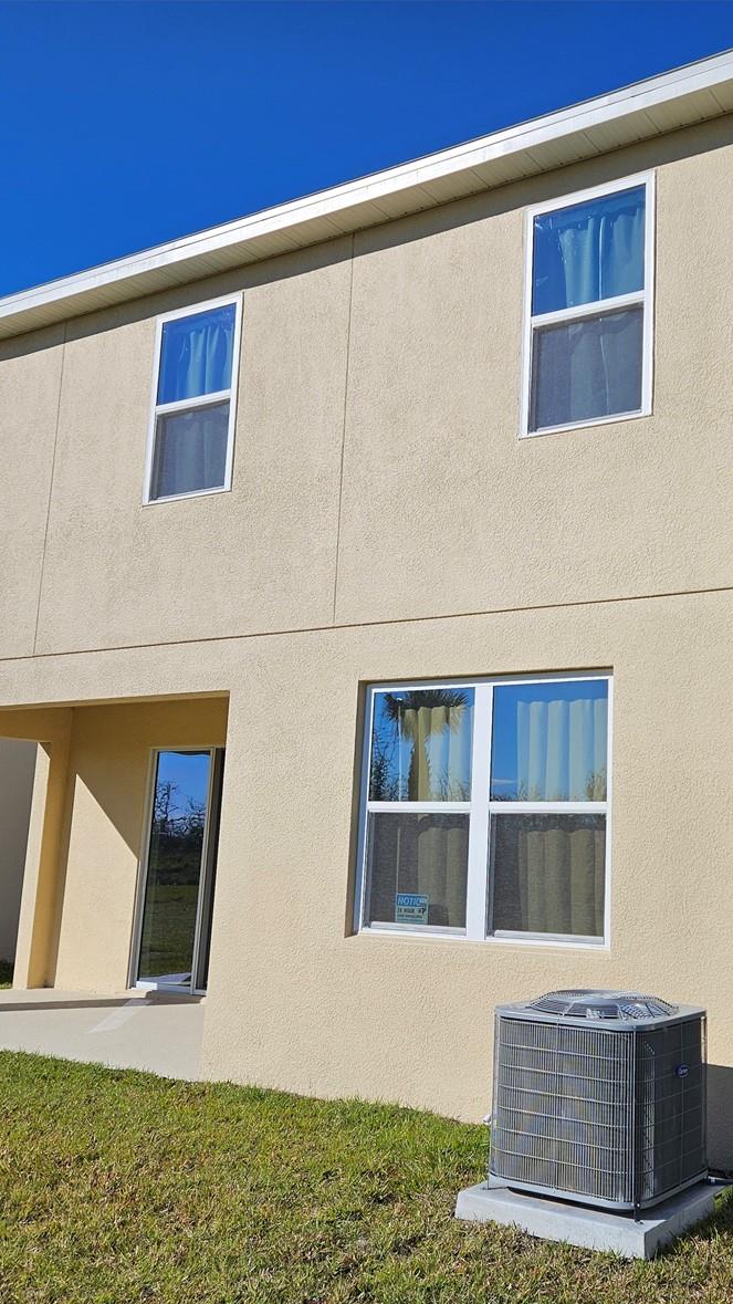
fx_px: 1175
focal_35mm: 34
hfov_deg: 33.9
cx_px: 557
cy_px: 663
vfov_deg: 58.0
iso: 25
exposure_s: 1/4098
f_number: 1.8
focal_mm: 5.4
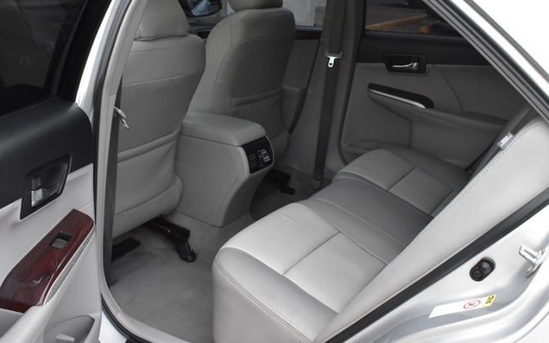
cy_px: 164
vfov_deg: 32.0
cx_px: 274
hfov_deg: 49.3
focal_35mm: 40
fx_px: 598
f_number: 11
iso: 2500
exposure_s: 1/400
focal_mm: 26
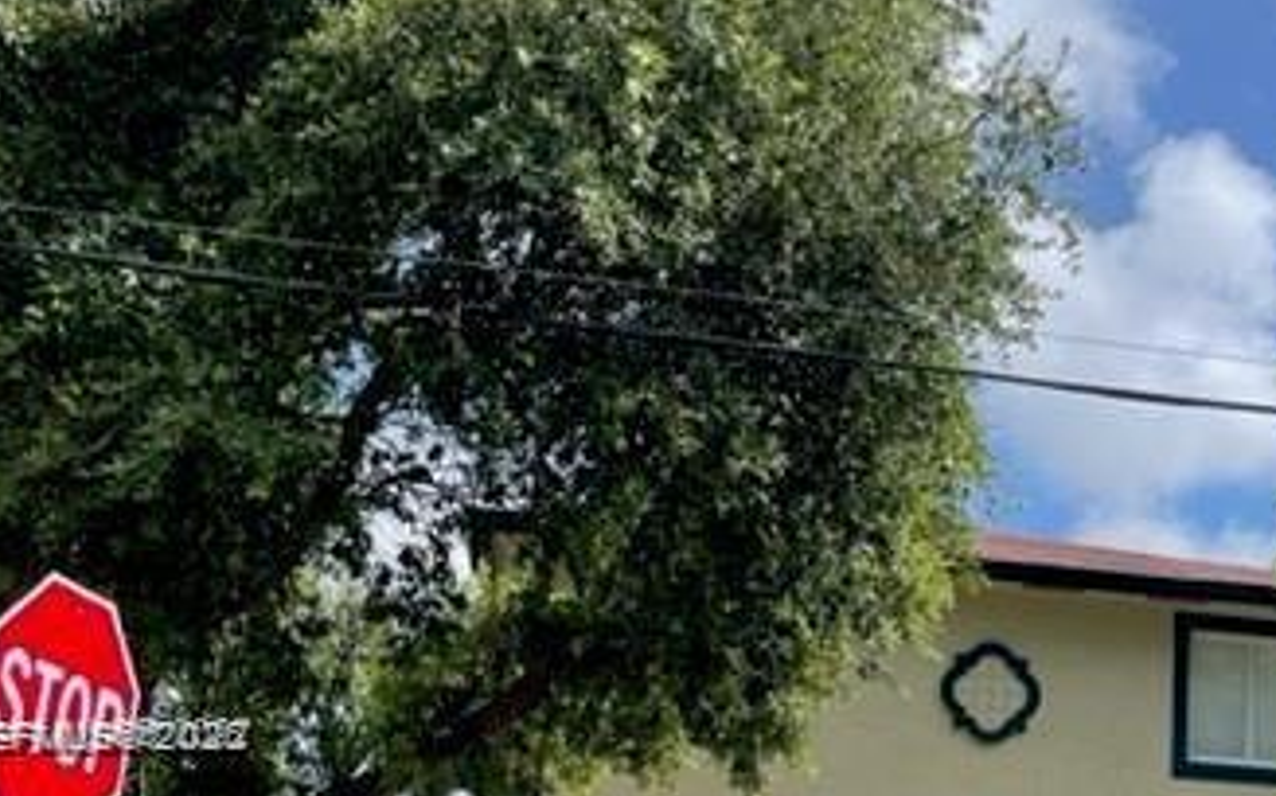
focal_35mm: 54
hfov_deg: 36.6
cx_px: 960
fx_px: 1877
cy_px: 737
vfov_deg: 23.2
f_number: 1.6
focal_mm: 5.1
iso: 32
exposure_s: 1/2247
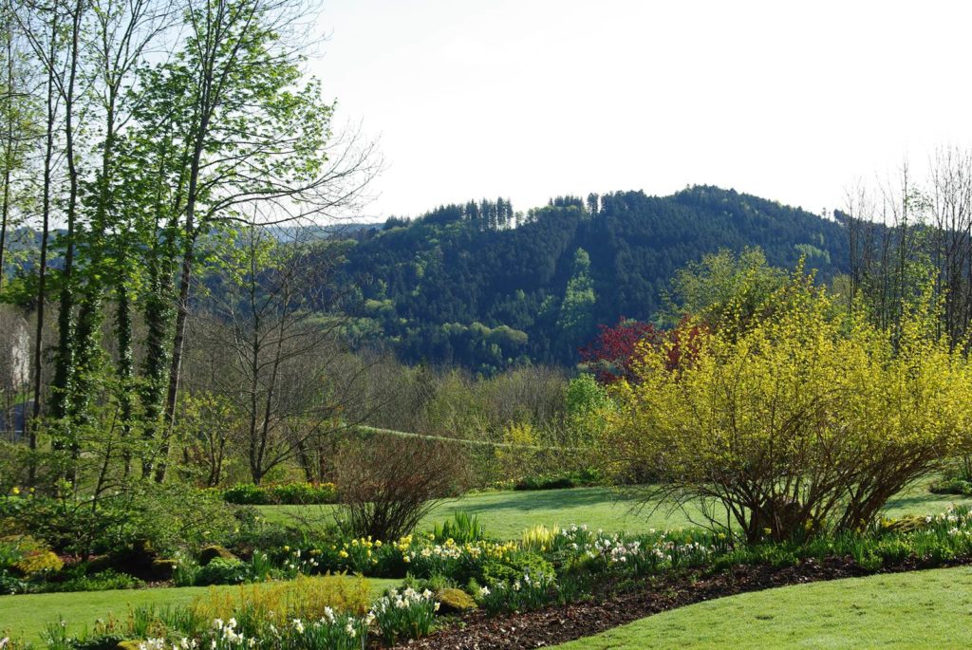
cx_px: 486
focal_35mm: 75
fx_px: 2027
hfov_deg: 27.0
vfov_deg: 18.2
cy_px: 325
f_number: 6.7
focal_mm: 50
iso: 100
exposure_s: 1/180
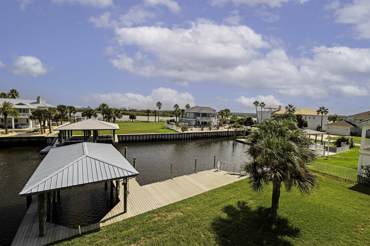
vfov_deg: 77.2
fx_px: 154
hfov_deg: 100.4
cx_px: 185
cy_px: 123
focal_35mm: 15
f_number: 6.3
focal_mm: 15
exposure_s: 1/1250
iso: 320
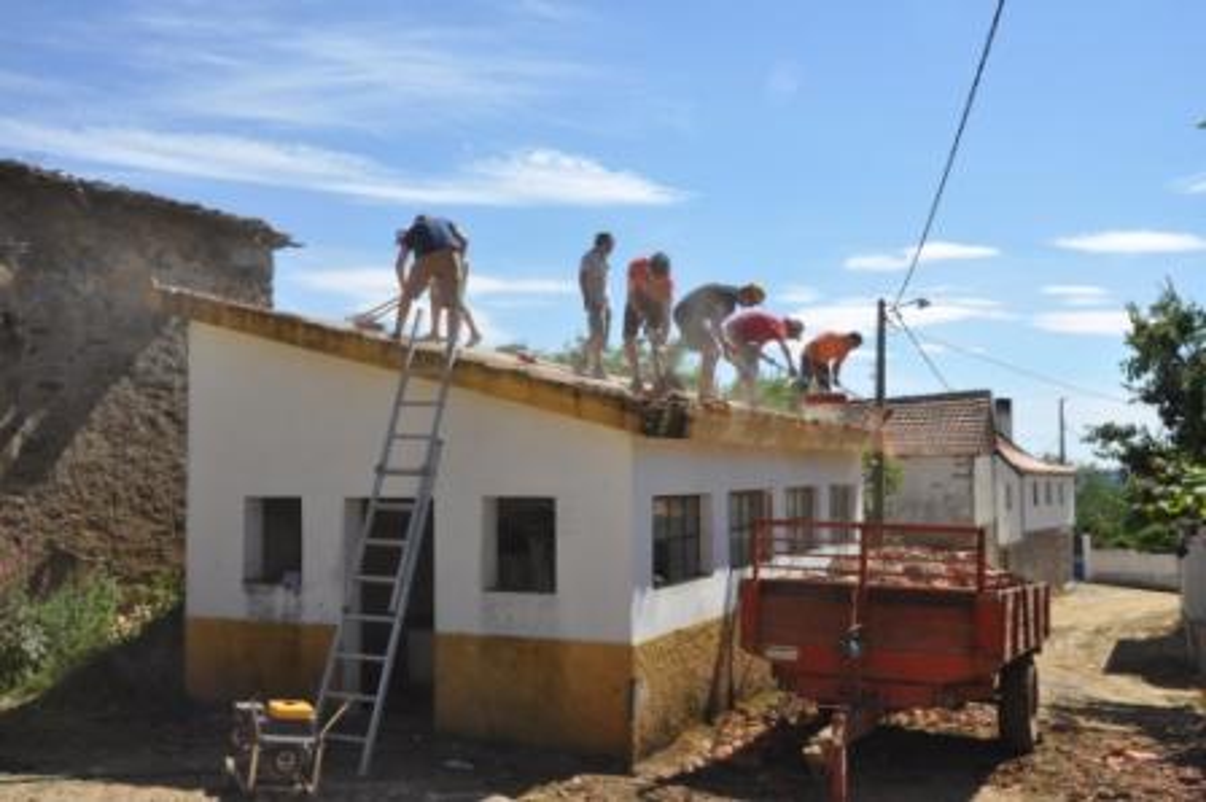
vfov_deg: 36.8
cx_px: 603
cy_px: 401
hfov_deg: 53.2
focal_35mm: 36
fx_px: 1205
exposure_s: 1/160
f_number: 13
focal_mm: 24
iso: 200
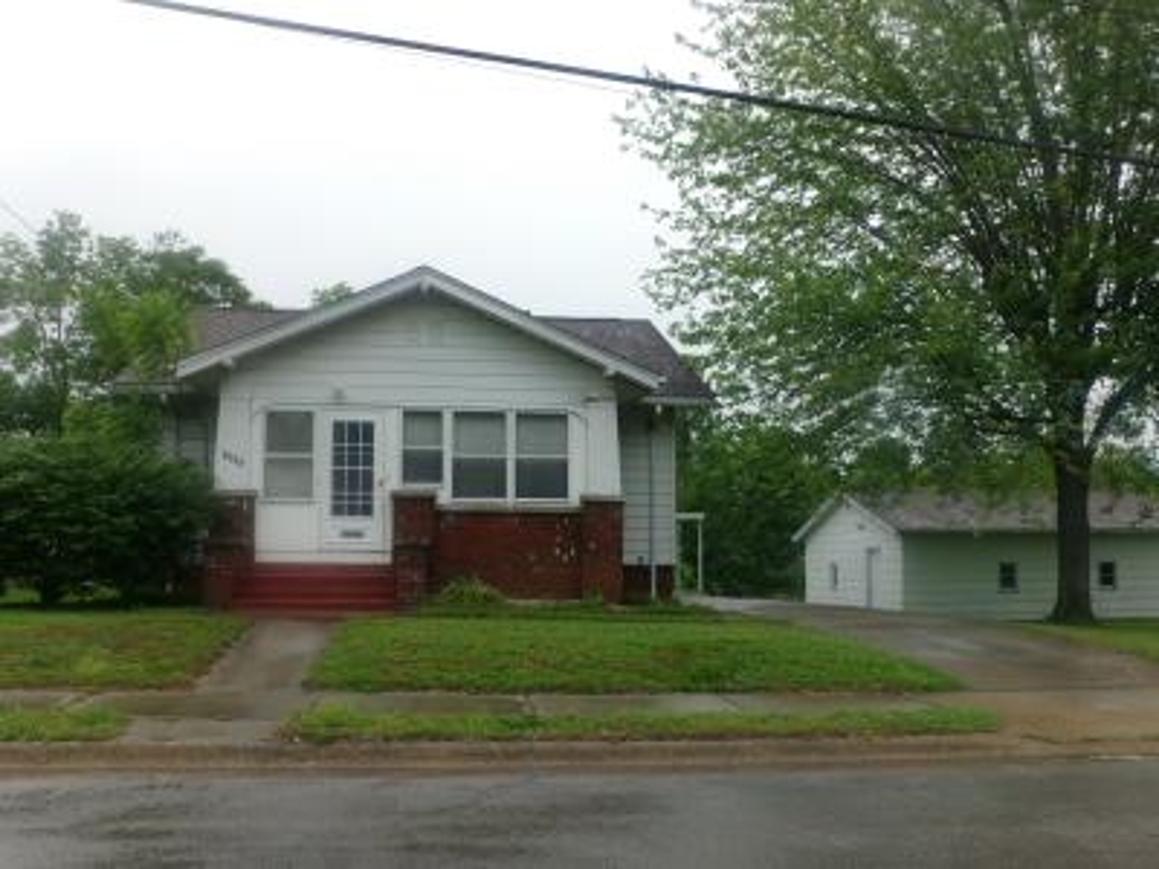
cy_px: 434
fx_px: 1105
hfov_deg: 55.4
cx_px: 580
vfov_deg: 42.9
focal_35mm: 33
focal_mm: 5.9
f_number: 7.99
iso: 100
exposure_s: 1/75
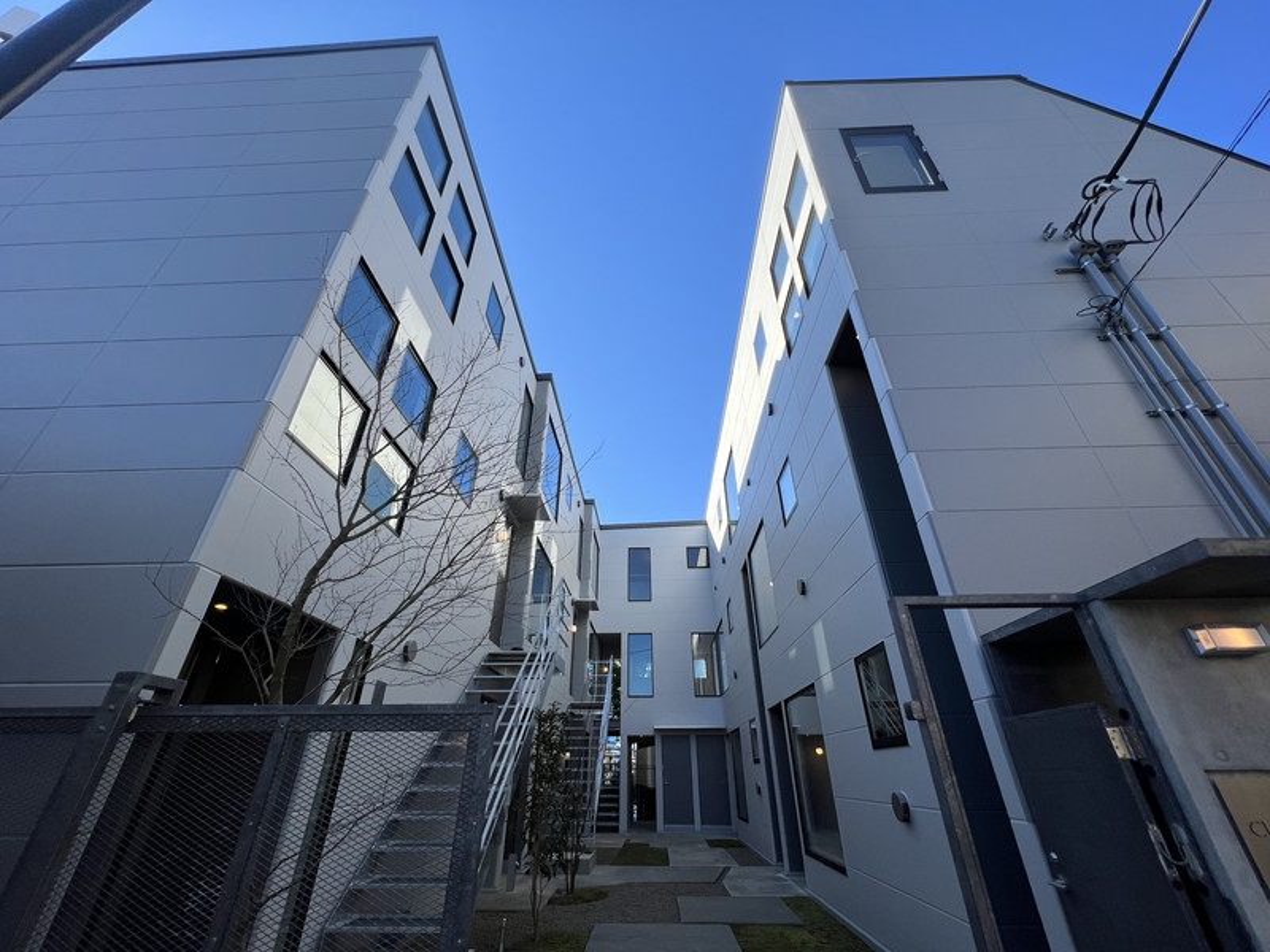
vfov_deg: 89.9
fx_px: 477
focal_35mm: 13
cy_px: 476
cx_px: 635
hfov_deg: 106.2
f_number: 1.8
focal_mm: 1.57
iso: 32
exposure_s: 1/1233
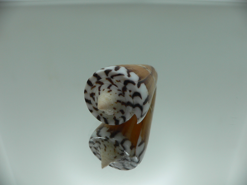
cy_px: 92
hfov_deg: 52.6
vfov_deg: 40.7
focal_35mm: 35
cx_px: 124
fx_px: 250
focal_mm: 4.6
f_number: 2.8
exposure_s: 1/100
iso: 80
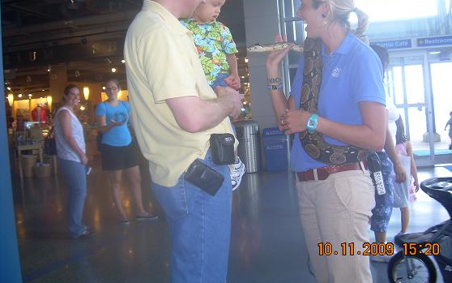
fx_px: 505
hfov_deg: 48.2
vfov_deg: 31.2
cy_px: 113
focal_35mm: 41
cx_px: 229
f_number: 2.8
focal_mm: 6.3
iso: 50
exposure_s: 1/30
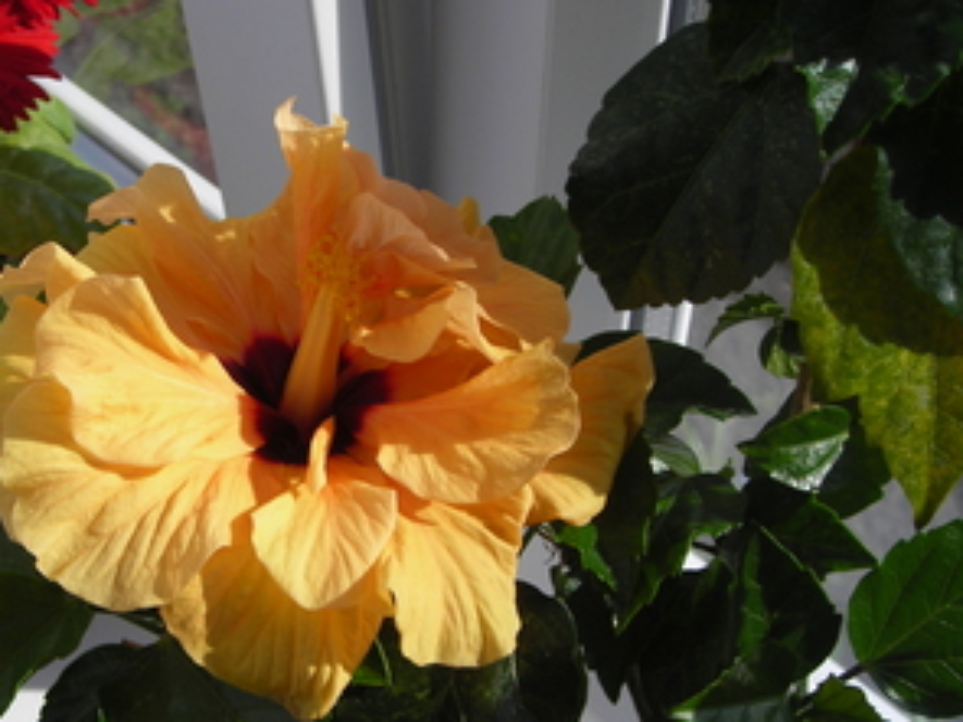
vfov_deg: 25.2
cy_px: 405
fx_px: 1613
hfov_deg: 32.8
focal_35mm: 58
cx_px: 291
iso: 50
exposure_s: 1/143
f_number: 6.4
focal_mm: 6.3
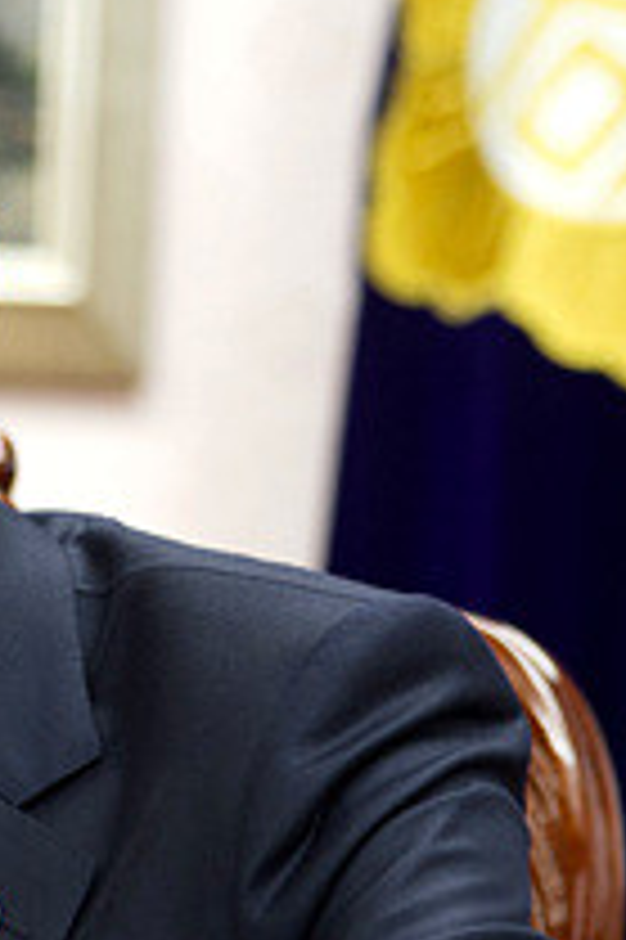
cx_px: -140
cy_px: 699
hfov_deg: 4.4
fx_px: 8099
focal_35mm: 310
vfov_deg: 6.6
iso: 1600
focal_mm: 120
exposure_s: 1/125
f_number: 4
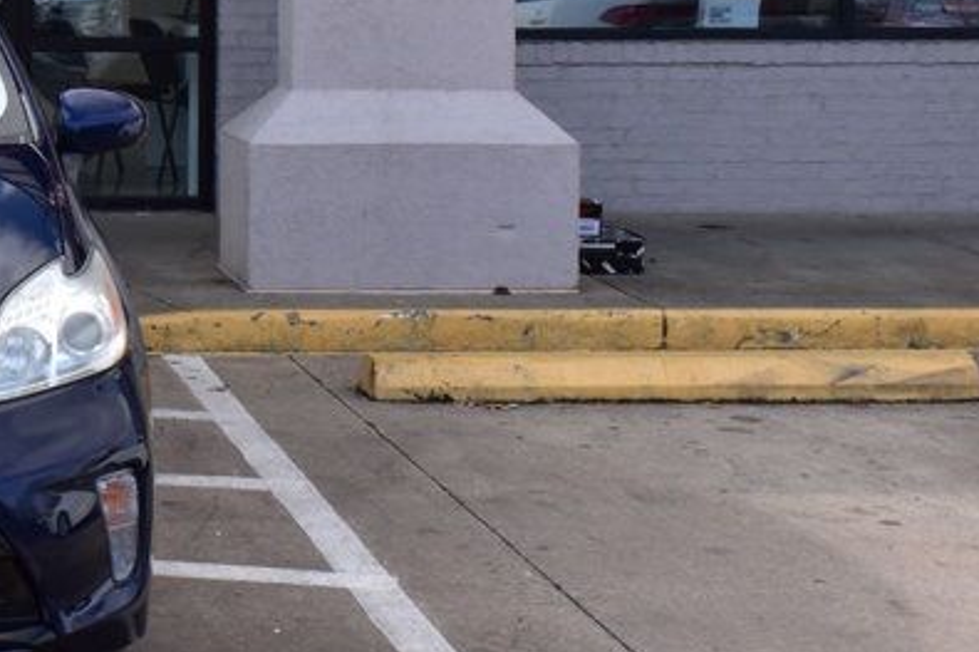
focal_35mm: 97
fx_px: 2645
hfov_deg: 19.4
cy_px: -27
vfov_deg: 13.8
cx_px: -285
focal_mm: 25
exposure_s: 1/320
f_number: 10
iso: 400
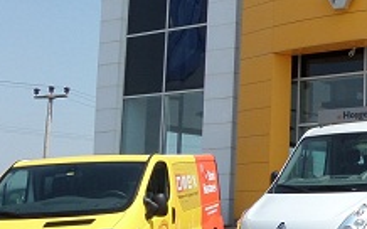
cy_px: 123
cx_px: 466
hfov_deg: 25.6
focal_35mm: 70
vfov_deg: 18.6
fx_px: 700
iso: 80
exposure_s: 1/500
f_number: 4.6
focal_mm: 4
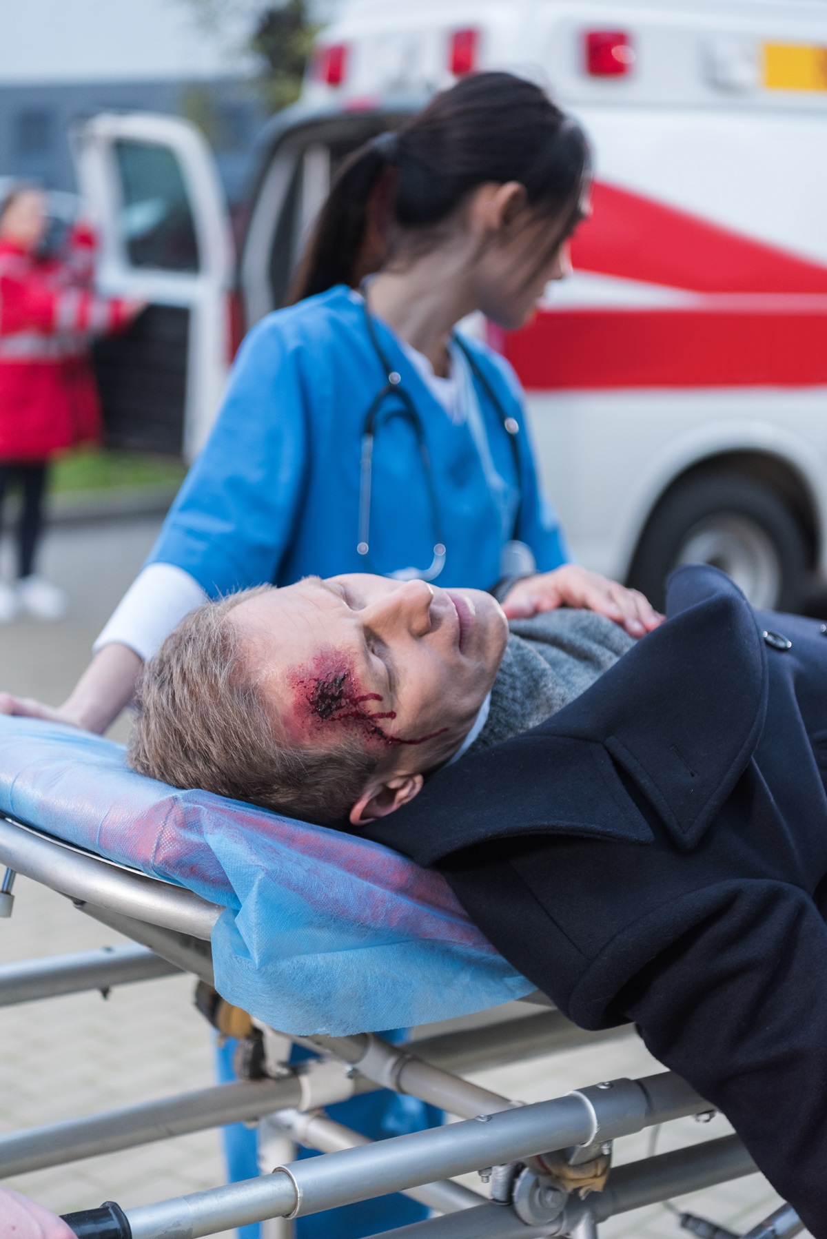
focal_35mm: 70
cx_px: 414
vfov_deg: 28.8
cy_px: 620
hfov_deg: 19.5
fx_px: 2410
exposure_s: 1/125
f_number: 2.8
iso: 800
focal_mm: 70
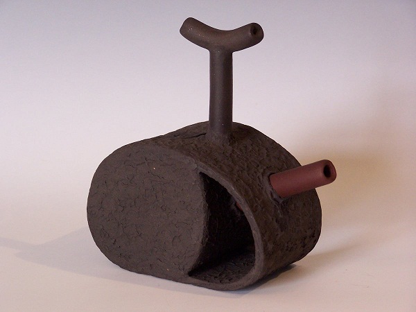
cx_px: 208
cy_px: 156
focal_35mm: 128
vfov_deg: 11.6
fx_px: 1538
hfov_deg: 15.4
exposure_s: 1/15
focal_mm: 21.2
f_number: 3.2
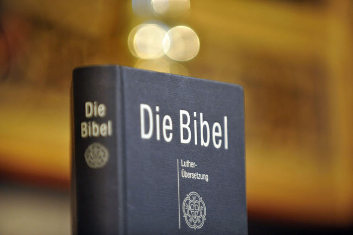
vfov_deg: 6.9
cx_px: 176
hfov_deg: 10.3
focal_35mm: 200
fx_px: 1960
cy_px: 118
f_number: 2.8
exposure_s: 1/60
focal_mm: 200
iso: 2000
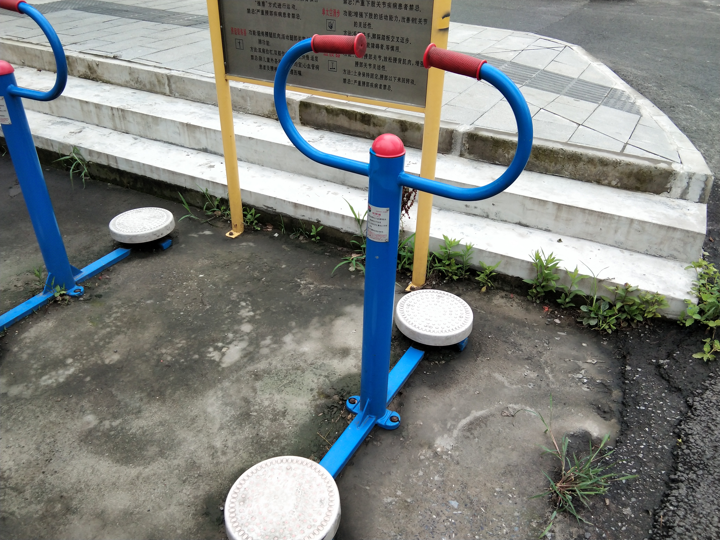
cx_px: 360
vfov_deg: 45.4
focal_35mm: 31
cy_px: 270
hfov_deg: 58.4
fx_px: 645
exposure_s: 1/325
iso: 50
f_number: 2.2
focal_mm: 3.69
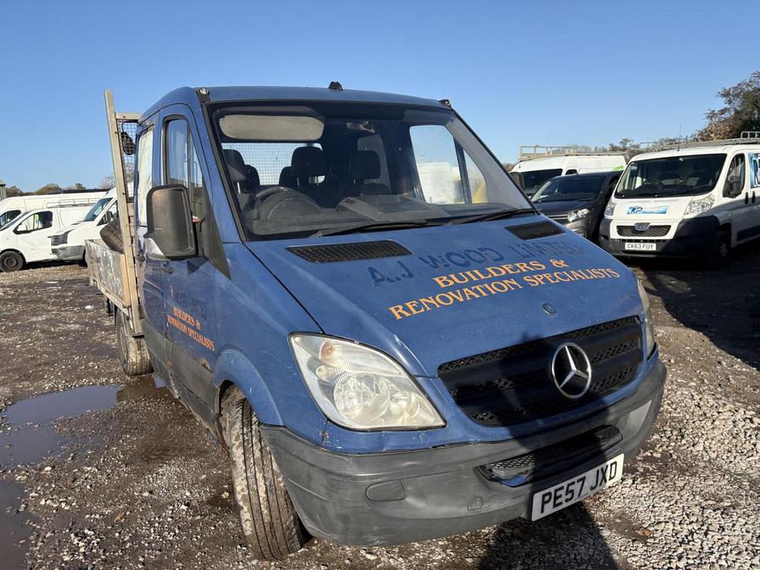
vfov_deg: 53.1
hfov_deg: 67.3
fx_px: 571
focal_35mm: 26
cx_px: 380
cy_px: 285
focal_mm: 5.96
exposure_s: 1/2639
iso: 50
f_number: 1.6
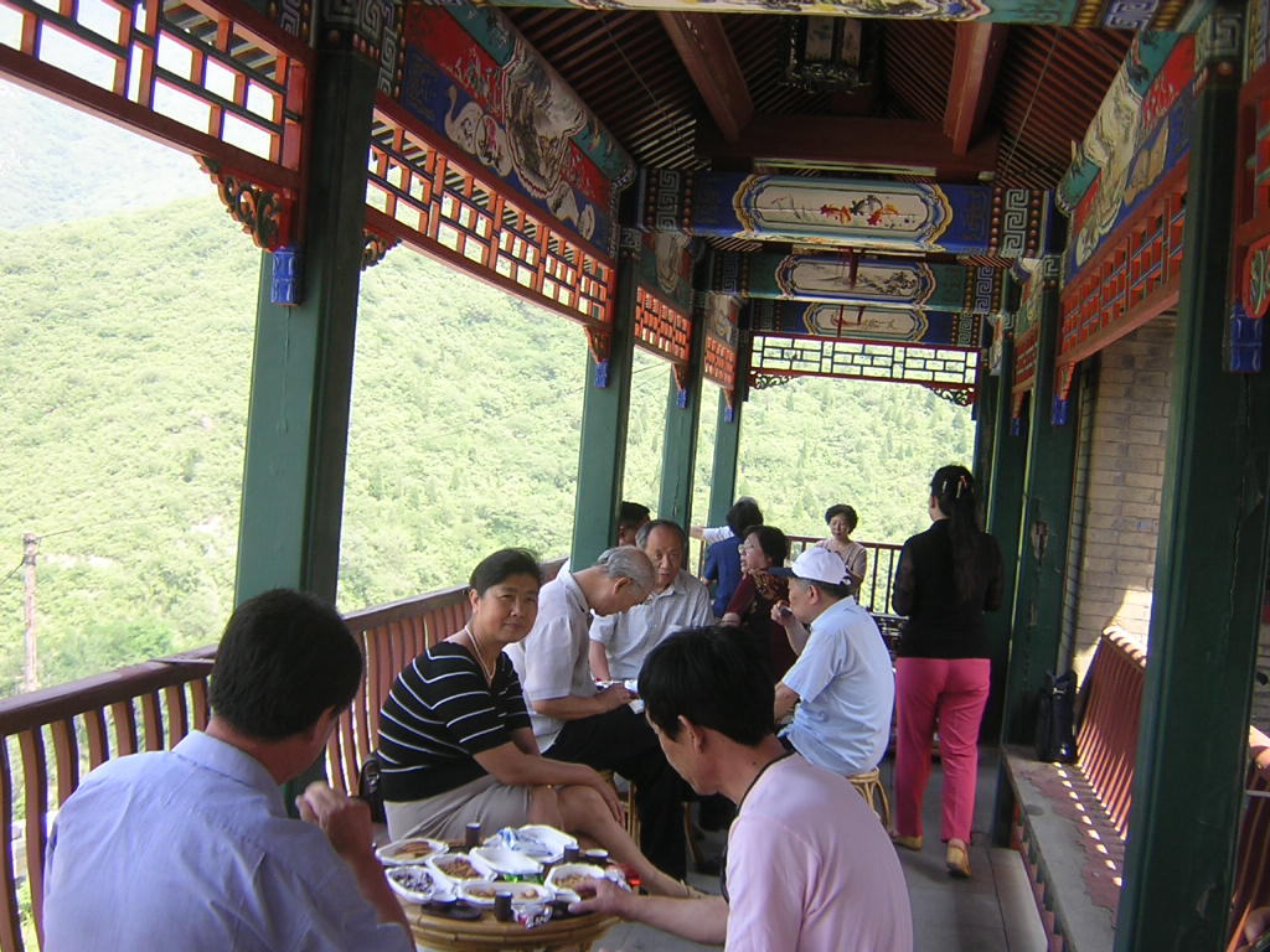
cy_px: 476
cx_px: 635
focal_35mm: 36
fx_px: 1321
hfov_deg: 51.4
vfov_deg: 39.7
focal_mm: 4.7
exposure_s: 1/123
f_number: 2.6
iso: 100
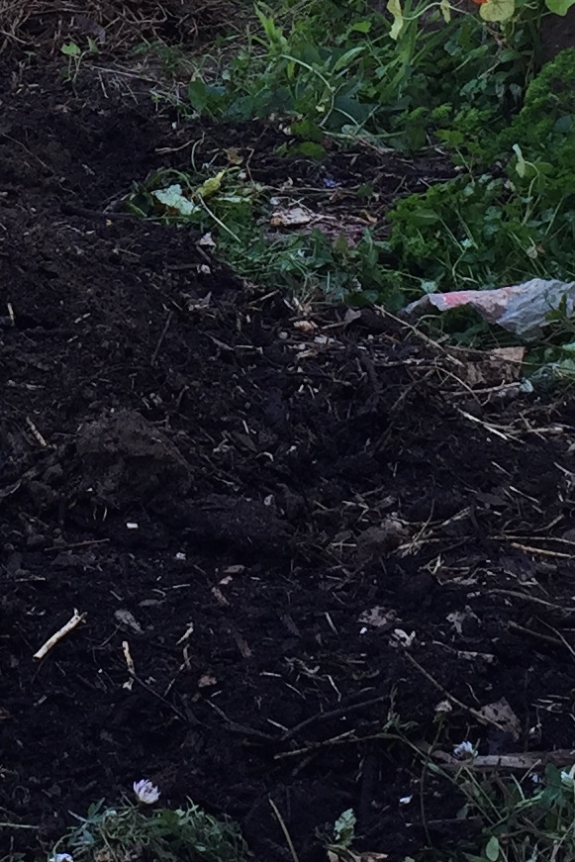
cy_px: -68
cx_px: -17
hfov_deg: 12.0
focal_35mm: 113
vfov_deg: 17.5
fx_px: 2706
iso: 32
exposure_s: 1/134
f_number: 2.2
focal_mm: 4.15
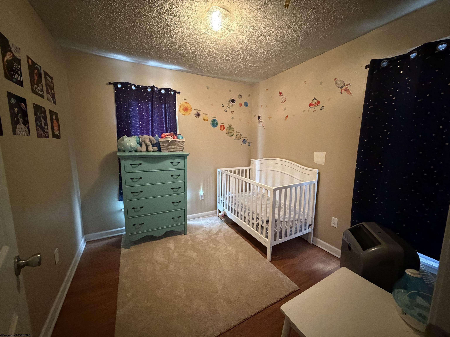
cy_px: 168
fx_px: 182
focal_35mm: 14
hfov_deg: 102.1
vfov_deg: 85.7
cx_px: 225
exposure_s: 1/30
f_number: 2.2
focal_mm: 2.22
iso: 1250
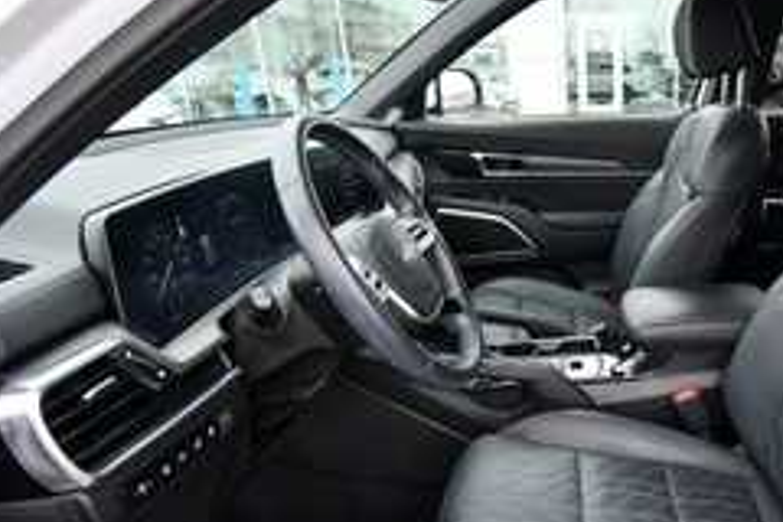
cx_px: 626
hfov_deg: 57.3
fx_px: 652
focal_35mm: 30
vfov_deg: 43.2
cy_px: 331
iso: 800
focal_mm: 12
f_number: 4.8
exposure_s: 1/200
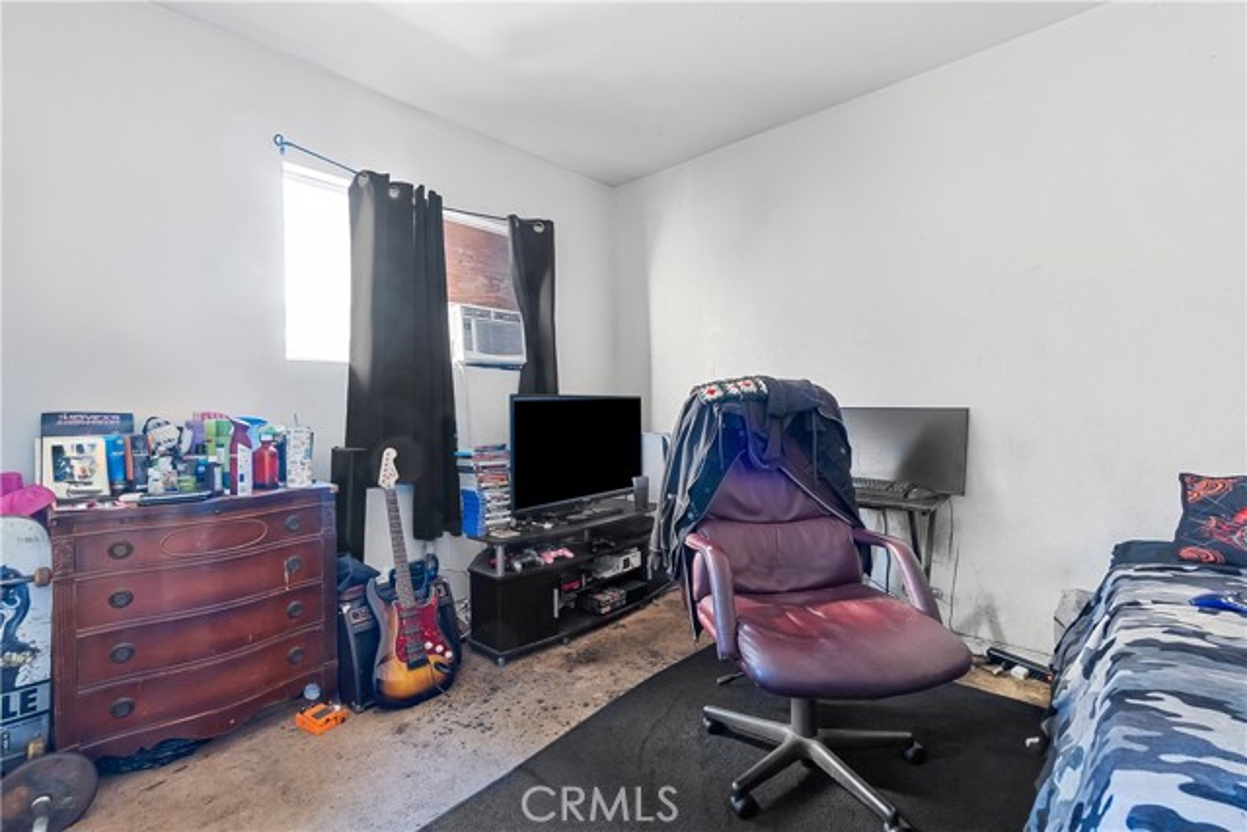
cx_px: 624
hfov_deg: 100.4
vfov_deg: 77.4
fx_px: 520
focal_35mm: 15
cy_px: 416
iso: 400
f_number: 8
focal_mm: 10
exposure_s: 1/2.5
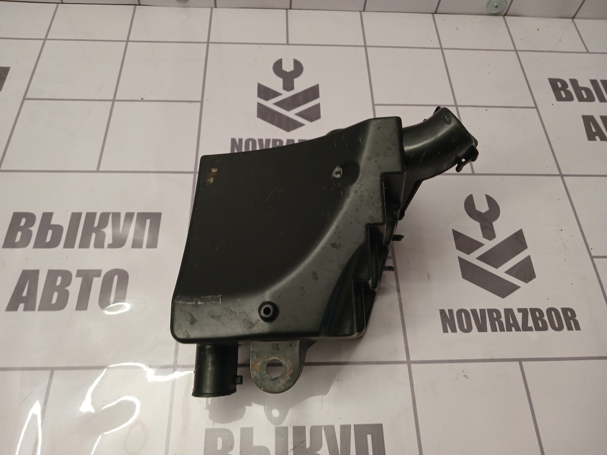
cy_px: 228
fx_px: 473
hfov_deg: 65.3
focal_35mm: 27
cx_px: 304
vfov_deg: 51.4
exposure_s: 1/50
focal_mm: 4
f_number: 1.8
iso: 100
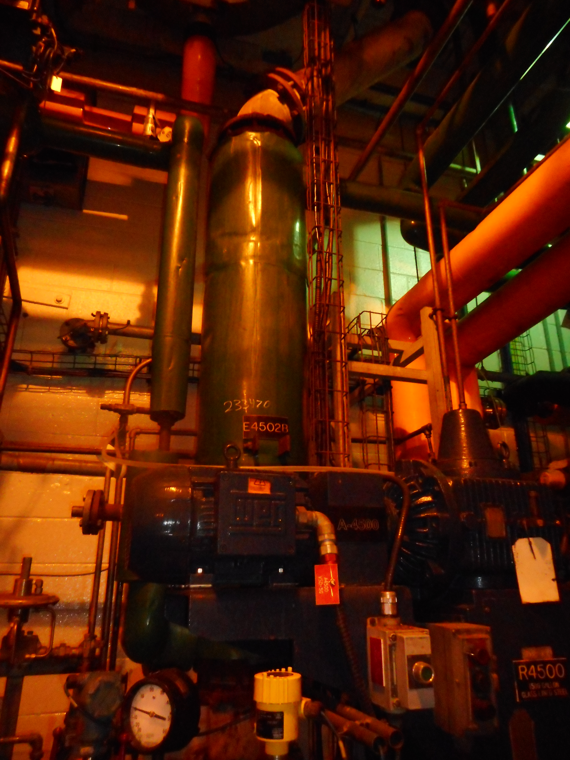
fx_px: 549
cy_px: 380
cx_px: 285
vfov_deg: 69.4
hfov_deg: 54.9
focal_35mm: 25
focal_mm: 4.5
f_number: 3.7
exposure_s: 1/25
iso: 720
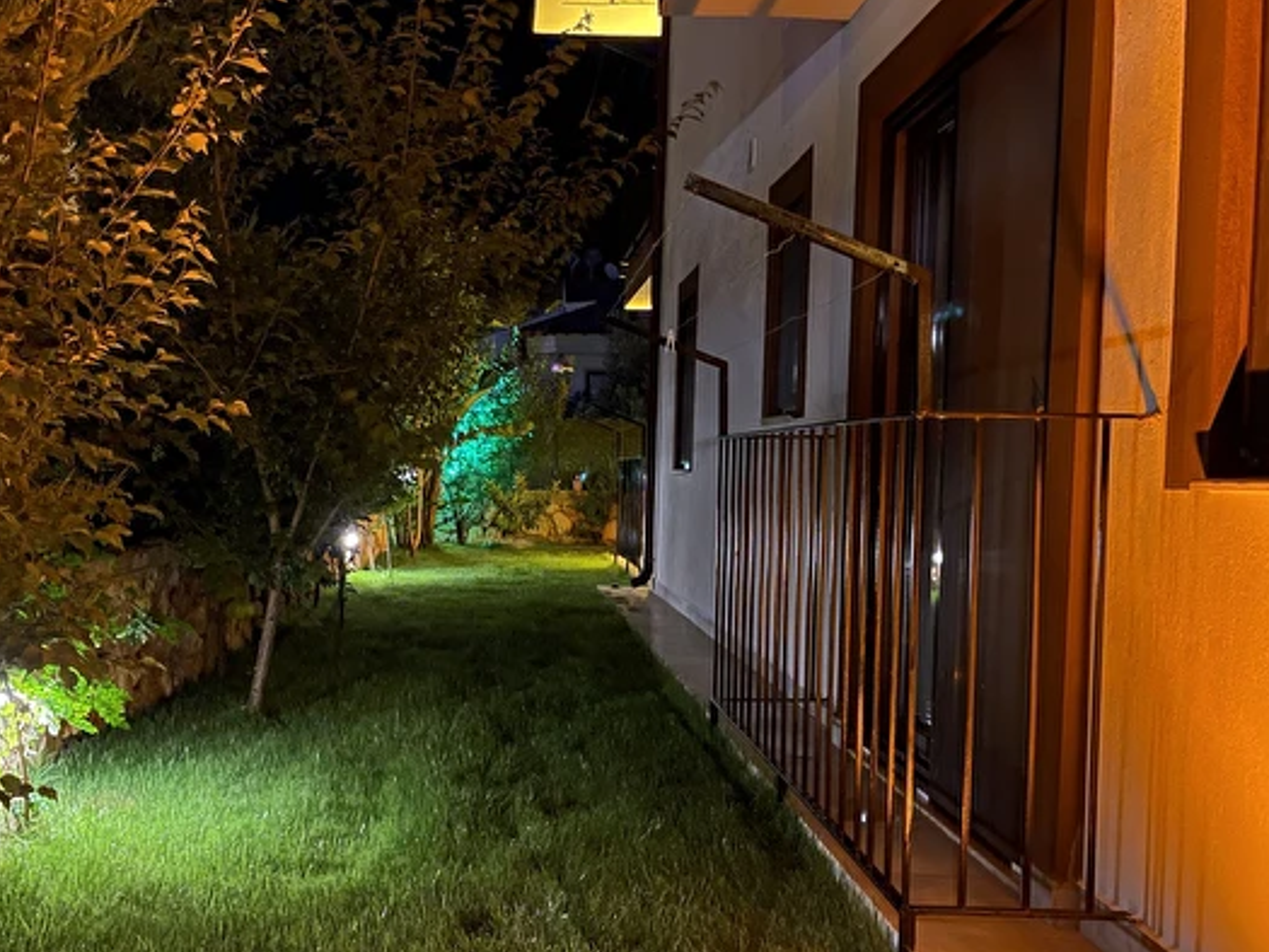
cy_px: 510
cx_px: 464
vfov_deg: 37.7
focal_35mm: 38
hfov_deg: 48.4
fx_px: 1393
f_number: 1.6
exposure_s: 1/14
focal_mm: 5.1
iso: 2000
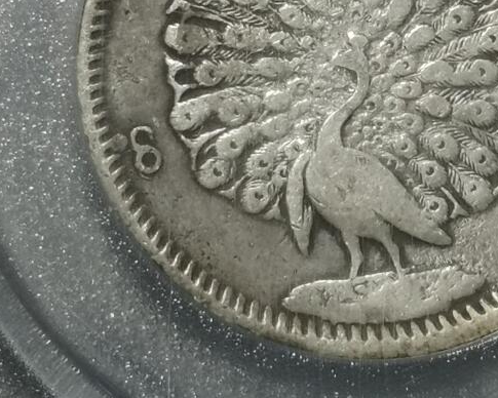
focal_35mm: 221
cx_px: 325
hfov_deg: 8.7
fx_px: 3257
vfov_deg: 6.9
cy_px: -196
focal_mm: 5.58
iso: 80
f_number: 1.8
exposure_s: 1/90
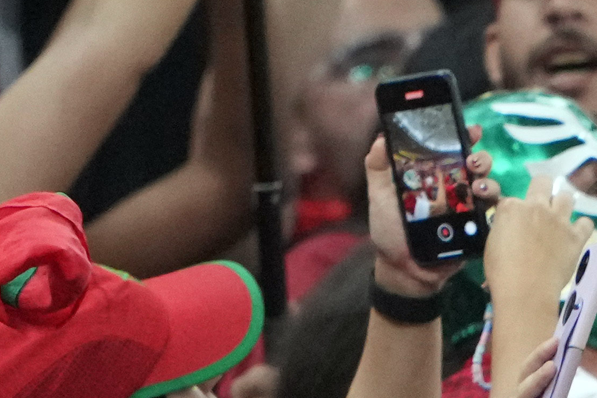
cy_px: 764
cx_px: 1183
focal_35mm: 3023
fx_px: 50121
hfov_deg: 0.7
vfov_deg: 0.5
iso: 5000
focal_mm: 400
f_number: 2.8
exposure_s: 1/2000
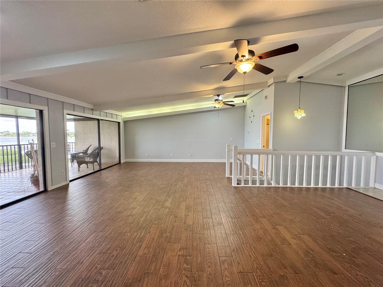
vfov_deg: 85.7
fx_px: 155
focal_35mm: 14
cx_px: 192
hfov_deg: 102.1
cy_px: 144
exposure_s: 1/60
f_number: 2.2
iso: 320
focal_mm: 2.22
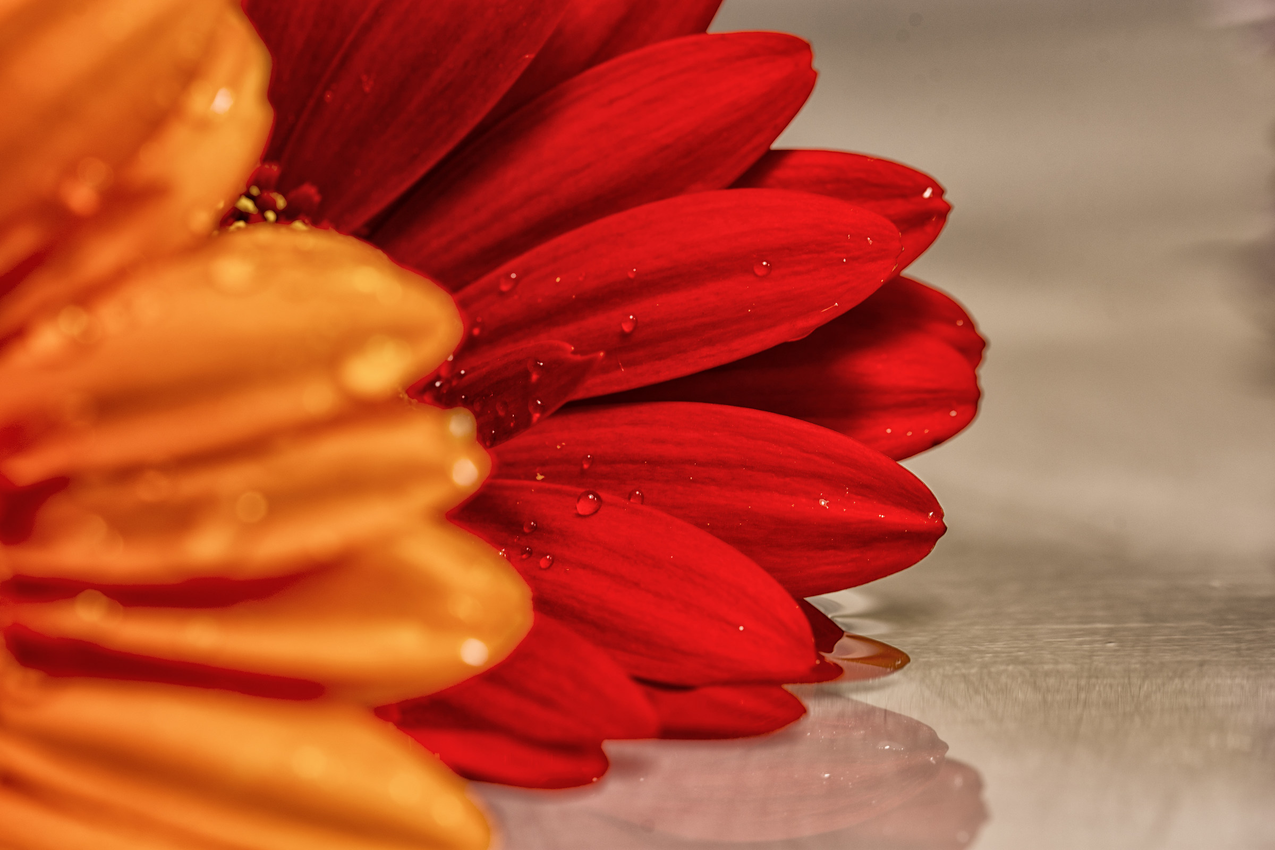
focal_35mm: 158
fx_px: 5578
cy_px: 425
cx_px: 638
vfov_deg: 8.7
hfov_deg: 13.0
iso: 100
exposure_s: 1/25
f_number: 11
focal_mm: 105
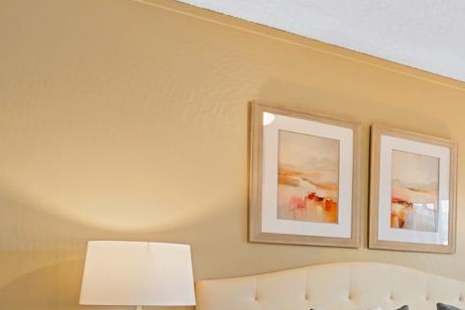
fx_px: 620
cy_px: 275
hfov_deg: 27.6
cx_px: 702
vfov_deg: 27.2
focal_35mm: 48
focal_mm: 10
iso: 250
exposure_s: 1/1.25
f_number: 9
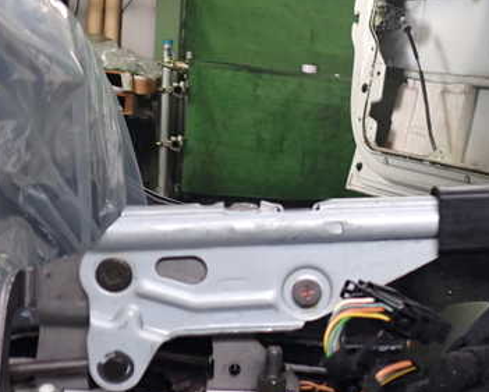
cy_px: 265
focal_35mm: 50
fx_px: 724
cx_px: 401
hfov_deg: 35.9
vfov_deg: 30.0
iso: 250
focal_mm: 5.4
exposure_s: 1/60
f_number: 2.3
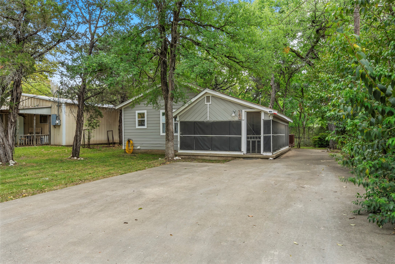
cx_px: 198
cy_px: 132
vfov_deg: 51.3
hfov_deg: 71.5
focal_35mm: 25
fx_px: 274
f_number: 9
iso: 250
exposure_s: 1/15
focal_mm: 17
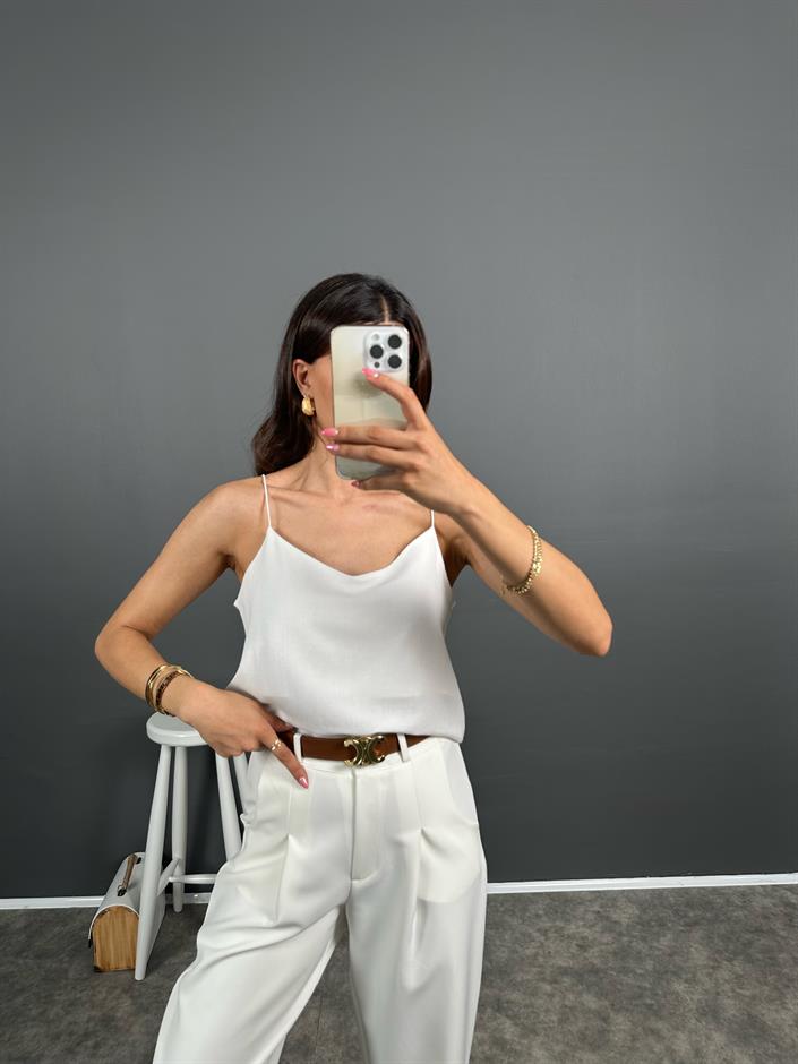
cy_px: 532
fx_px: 738
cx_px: 399
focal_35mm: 24
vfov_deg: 71.6
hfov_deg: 56.8
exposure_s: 1/121
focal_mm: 6.86
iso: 80
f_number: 1.78
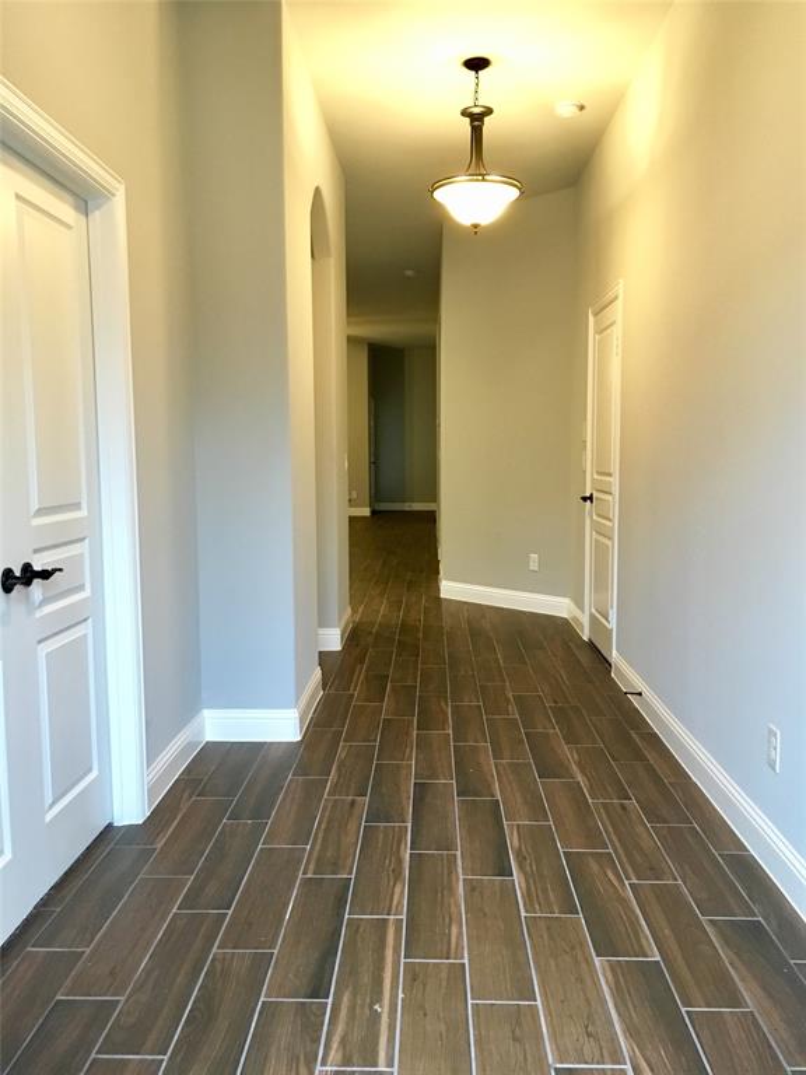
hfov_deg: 48.2
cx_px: 403
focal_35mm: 29
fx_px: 900
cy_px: 538
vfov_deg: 61.7
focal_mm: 4.15
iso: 200
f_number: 2.2
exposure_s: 1/24
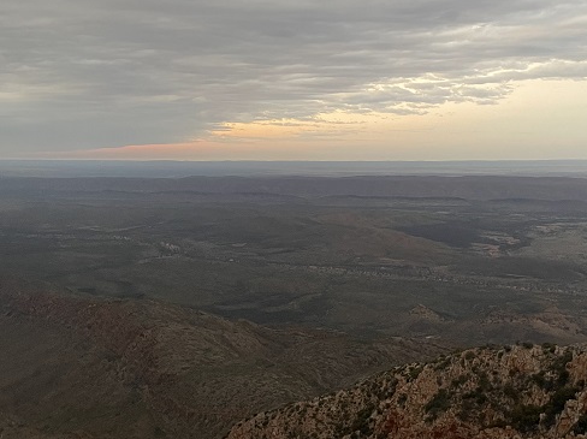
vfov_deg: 35.9
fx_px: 678
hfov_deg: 46.6
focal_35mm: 40
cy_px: 239
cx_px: 355
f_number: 1.6
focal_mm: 4.2
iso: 500
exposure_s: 1/47
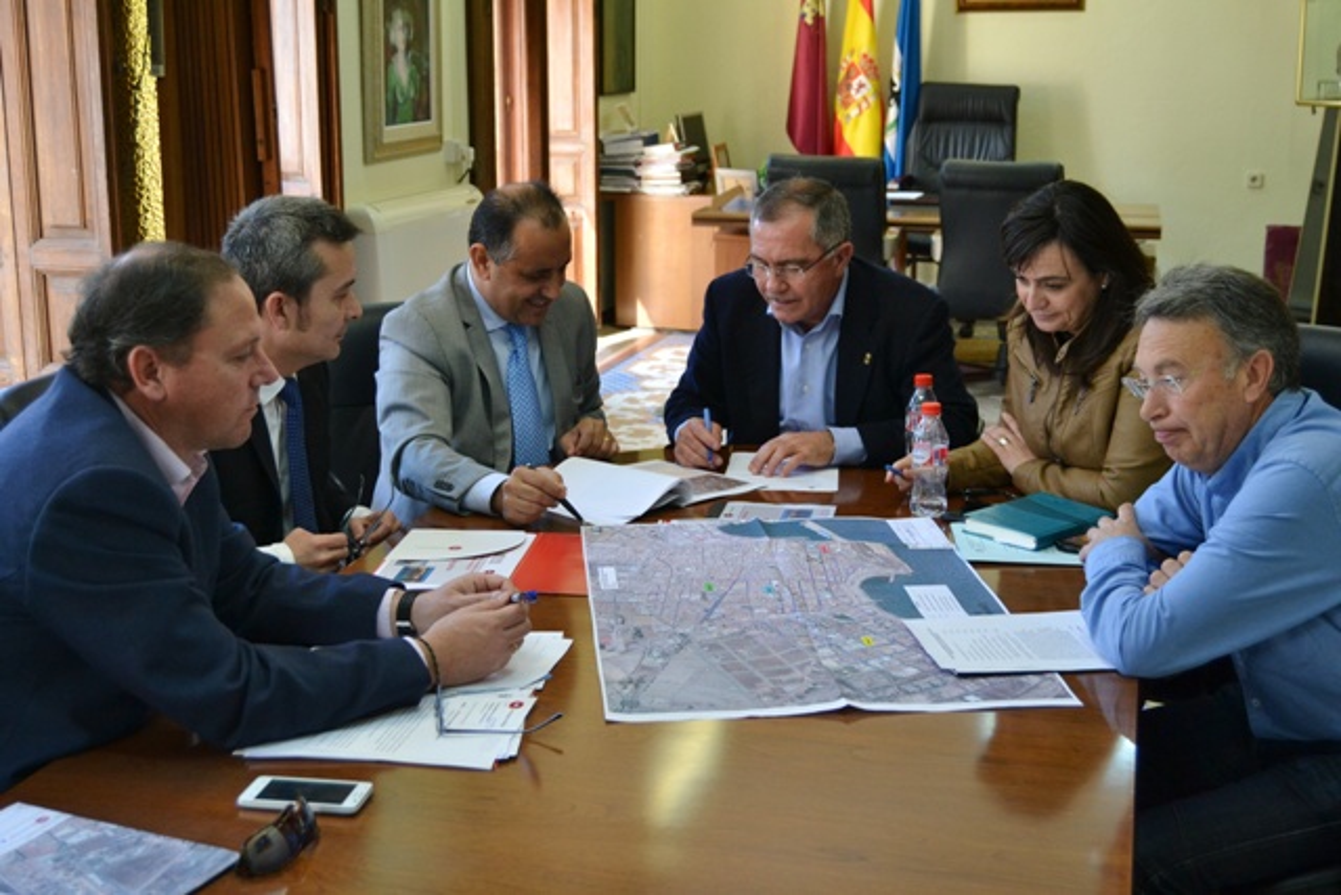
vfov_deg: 29.0
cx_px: 670
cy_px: 448
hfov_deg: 42.3
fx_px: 1732
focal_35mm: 46
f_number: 4.2
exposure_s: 1/60
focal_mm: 31
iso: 720
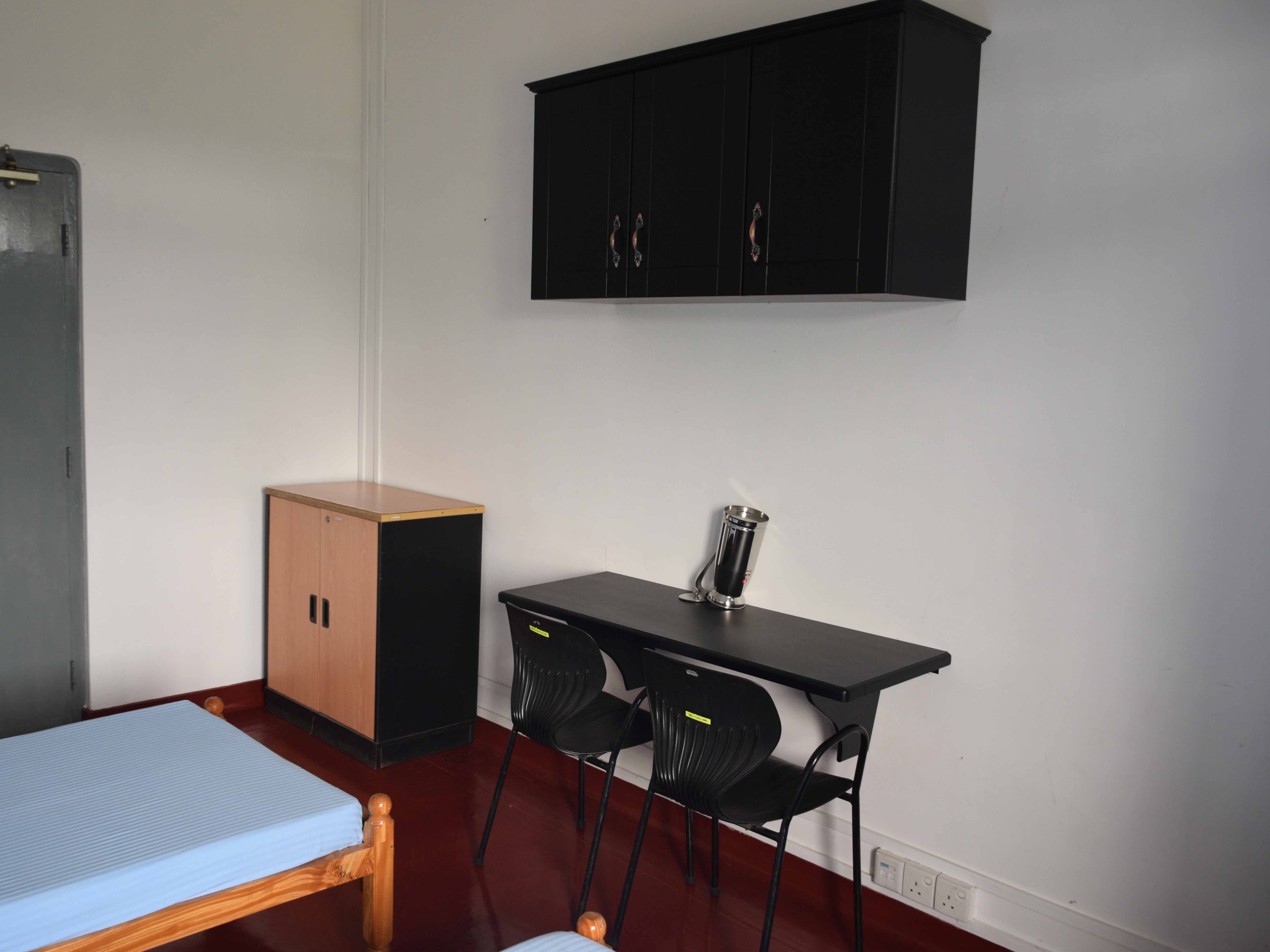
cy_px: 466
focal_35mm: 30
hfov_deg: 59.8
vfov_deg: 46.8
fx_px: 1101
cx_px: 561
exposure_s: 1/80
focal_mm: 18
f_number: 4.5
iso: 400
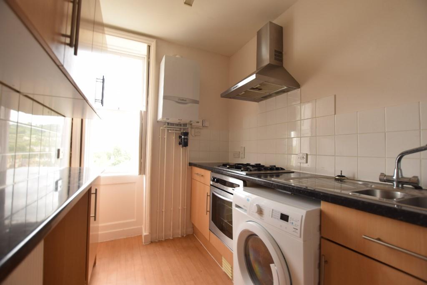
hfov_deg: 100.4
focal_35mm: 15
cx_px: 214
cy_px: 142
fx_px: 178
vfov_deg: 77.3
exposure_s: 1/25
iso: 100
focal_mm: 10
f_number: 4.5
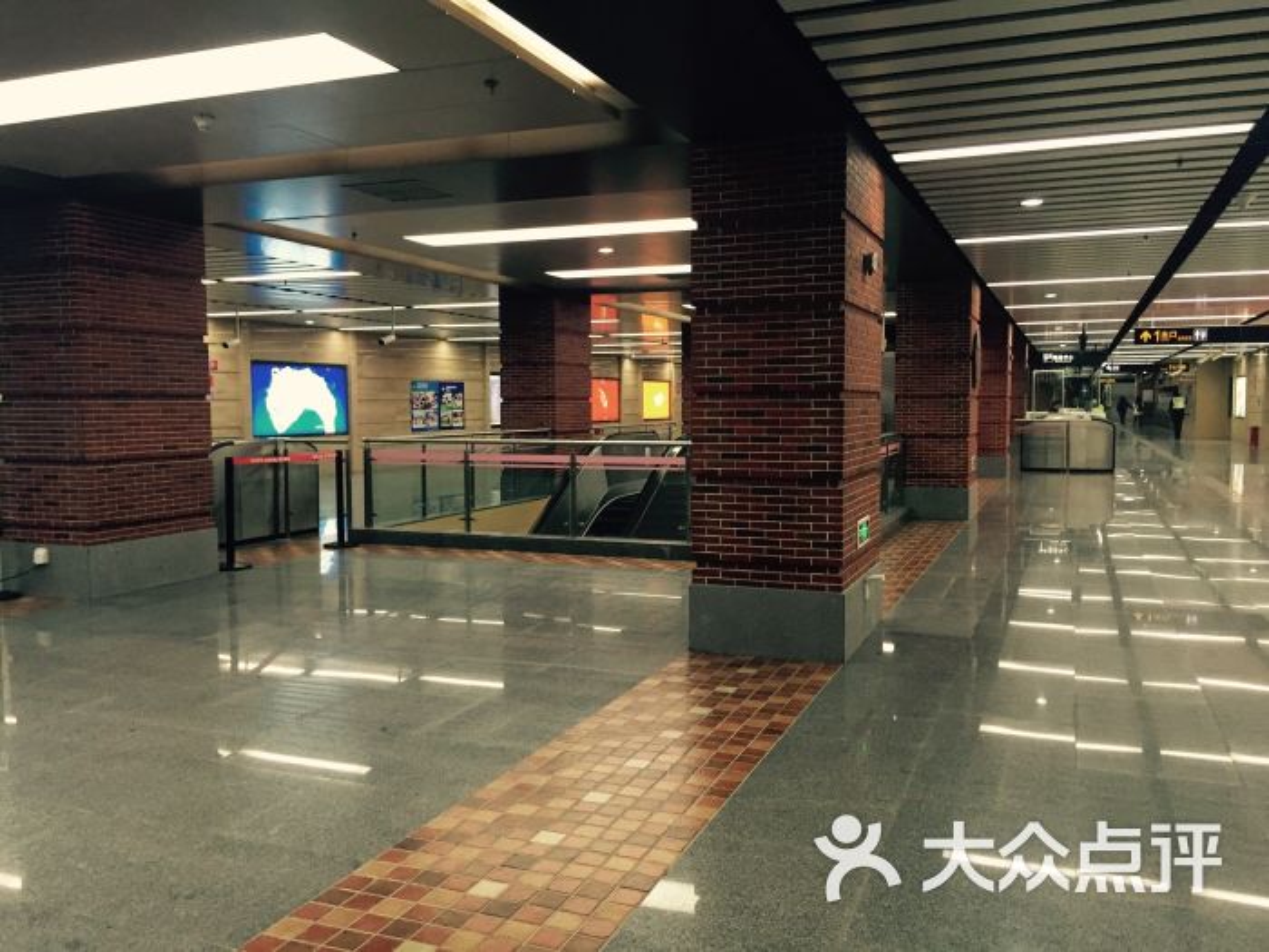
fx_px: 1063
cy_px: 476
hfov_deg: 61.7
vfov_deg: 48.2
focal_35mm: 29
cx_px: 634
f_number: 2.2
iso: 50
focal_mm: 4.15
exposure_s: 1/30
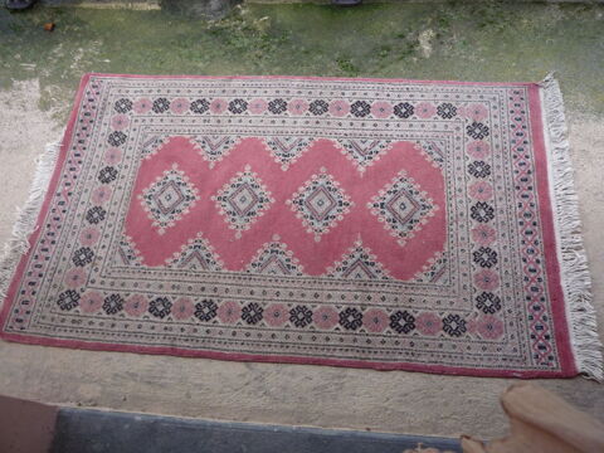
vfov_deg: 46.8
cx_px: 302
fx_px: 523
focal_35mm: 30
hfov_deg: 60.0
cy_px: 226
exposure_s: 1/30
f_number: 3.3
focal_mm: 5.2
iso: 160
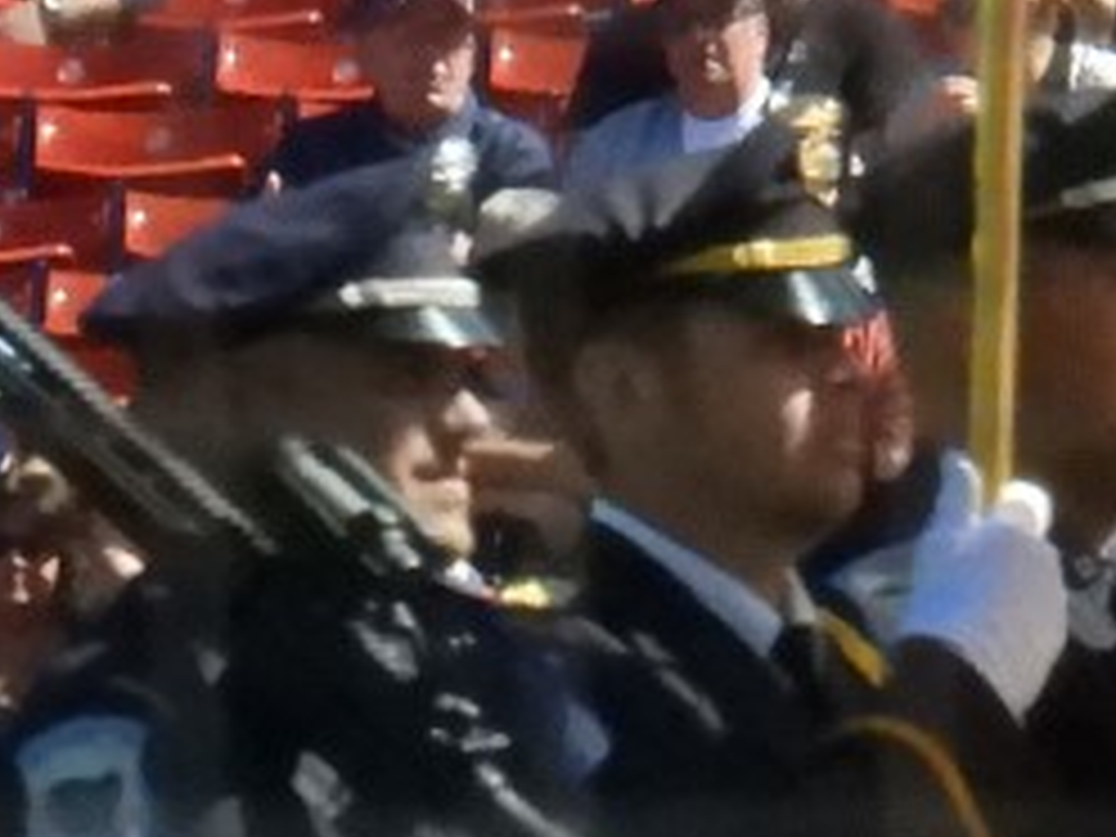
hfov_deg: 0.8
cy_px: -1053
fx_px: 84209
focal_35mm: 2612
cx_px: 1850
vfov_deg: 0.6
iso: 1600
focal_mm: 80.6
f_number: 8
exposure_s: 1/2500
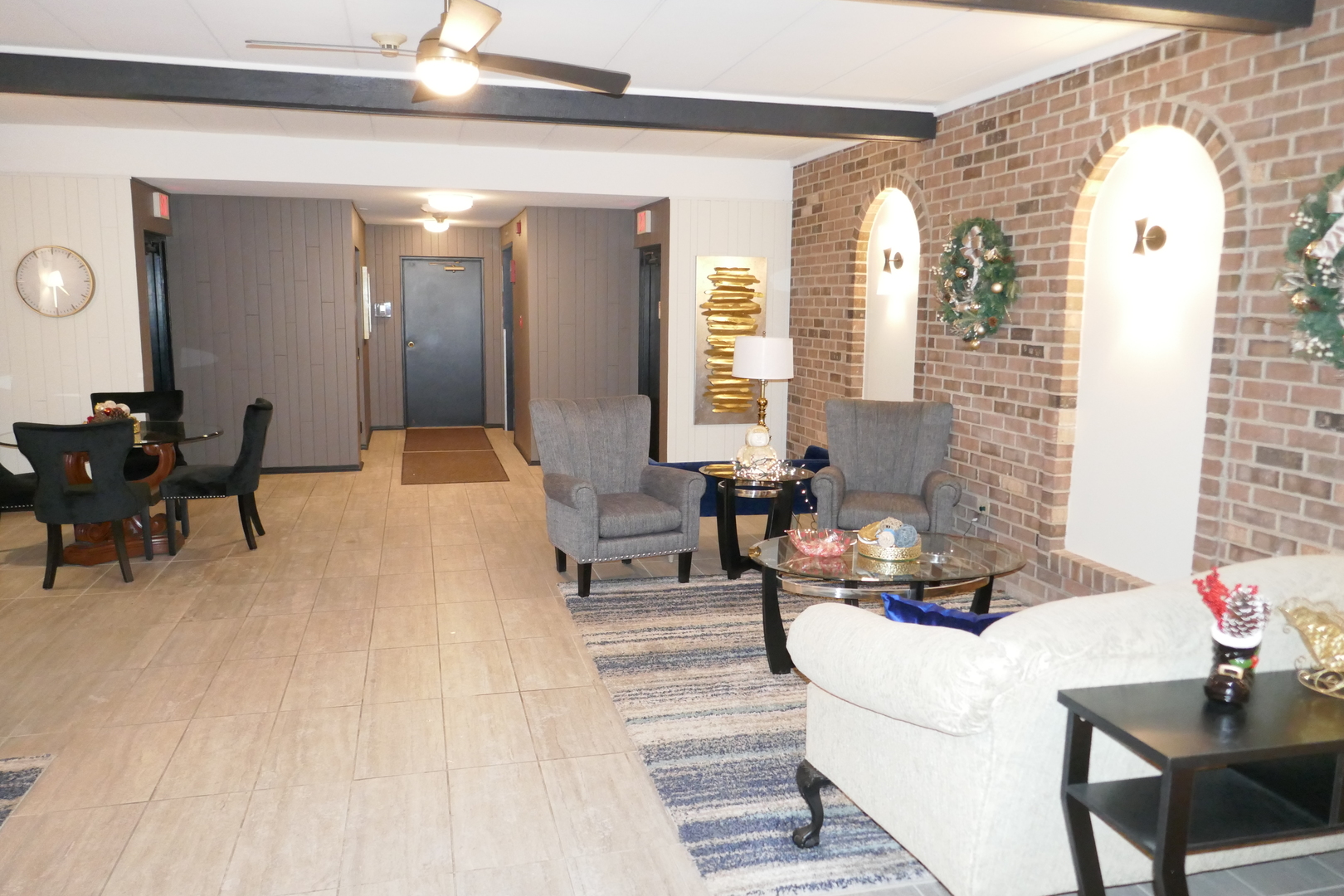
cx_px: 672
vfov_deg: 51.3
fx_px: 933
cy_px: 448
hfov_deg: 71.5
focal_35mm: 25
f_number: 2.8
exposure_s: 1/60
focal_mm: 9.1
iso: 2000
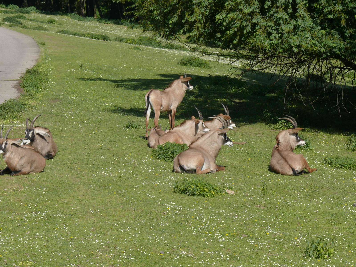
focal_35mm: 204
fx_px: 2098
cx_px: 178
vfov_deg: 7.3
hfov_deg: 9.7
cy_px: 134
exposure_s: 1/400
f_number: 6.3
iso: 100
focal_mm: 38.8
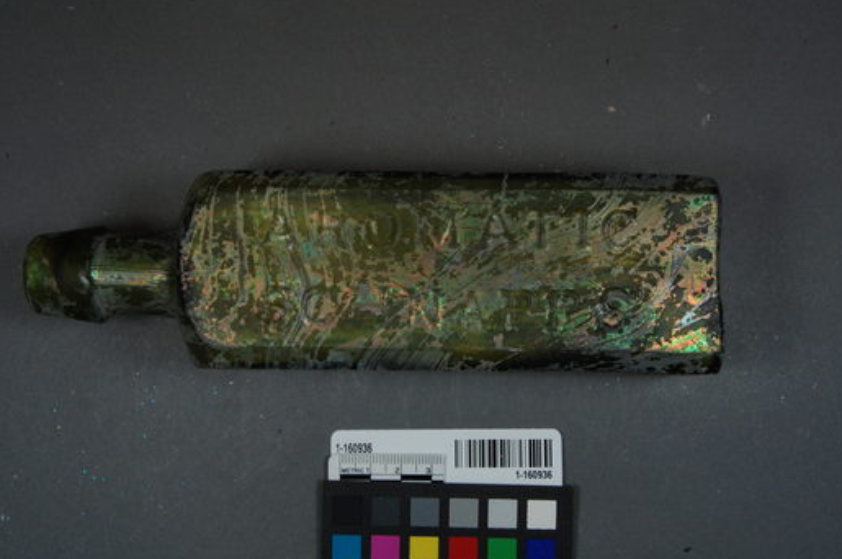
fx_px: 1121
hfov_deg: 41.2
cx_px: 421
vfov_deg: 28.0
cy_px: 279
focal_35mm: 48
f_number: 20
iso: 800
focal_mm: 30
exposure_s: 1/40
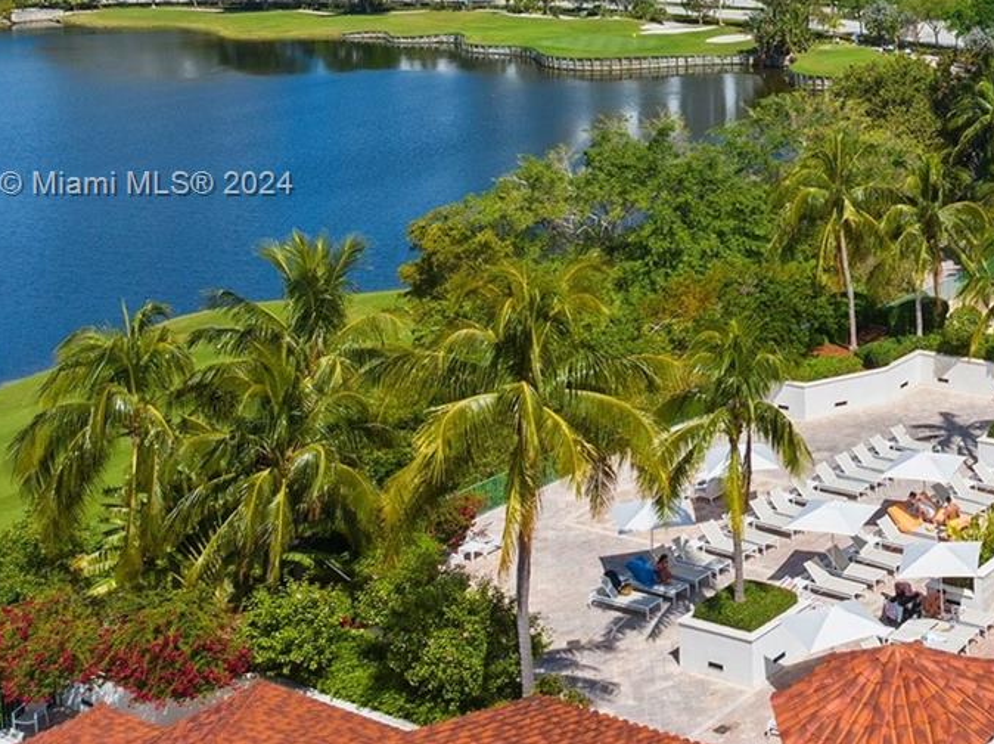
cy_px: 187
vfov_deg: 25.3
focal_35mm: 57
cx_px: 1001
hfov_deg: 31.2
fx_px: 1635
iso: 100
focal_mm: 12.29
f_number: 2.8
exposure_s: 1/1600
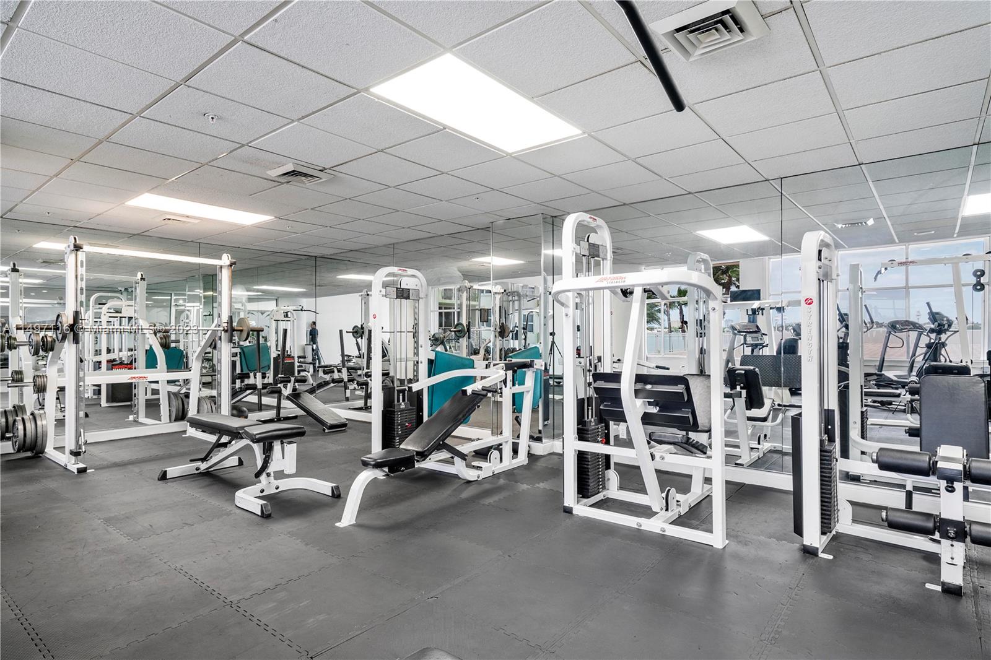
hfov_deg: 86.9
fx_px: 523
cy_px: 330
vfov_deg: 64.5
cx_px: 496
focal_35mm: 19
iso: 400
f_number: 7.1
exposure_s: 1/20
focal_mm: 19
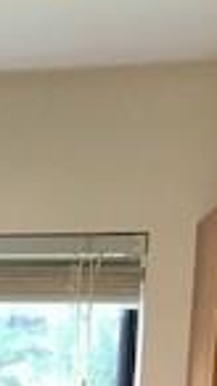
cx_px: -434
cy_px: 605
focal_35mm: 134
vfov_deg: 14.7
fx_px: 1372
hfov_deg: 7.8
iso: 25
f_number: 1.8
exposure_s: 1/40
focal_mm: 3.99
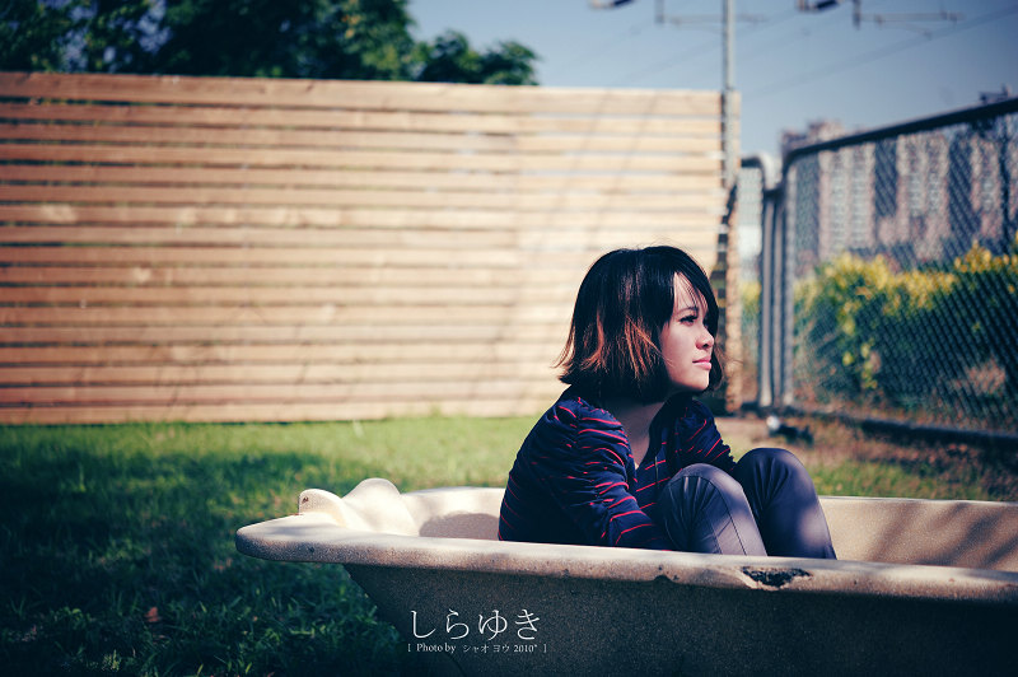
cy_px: 338
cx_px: 509
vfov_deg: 22.6
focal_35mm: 60
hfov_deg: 33.4
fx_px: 1695
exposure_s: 1/4000
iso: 200
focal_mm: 60
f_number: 2.8
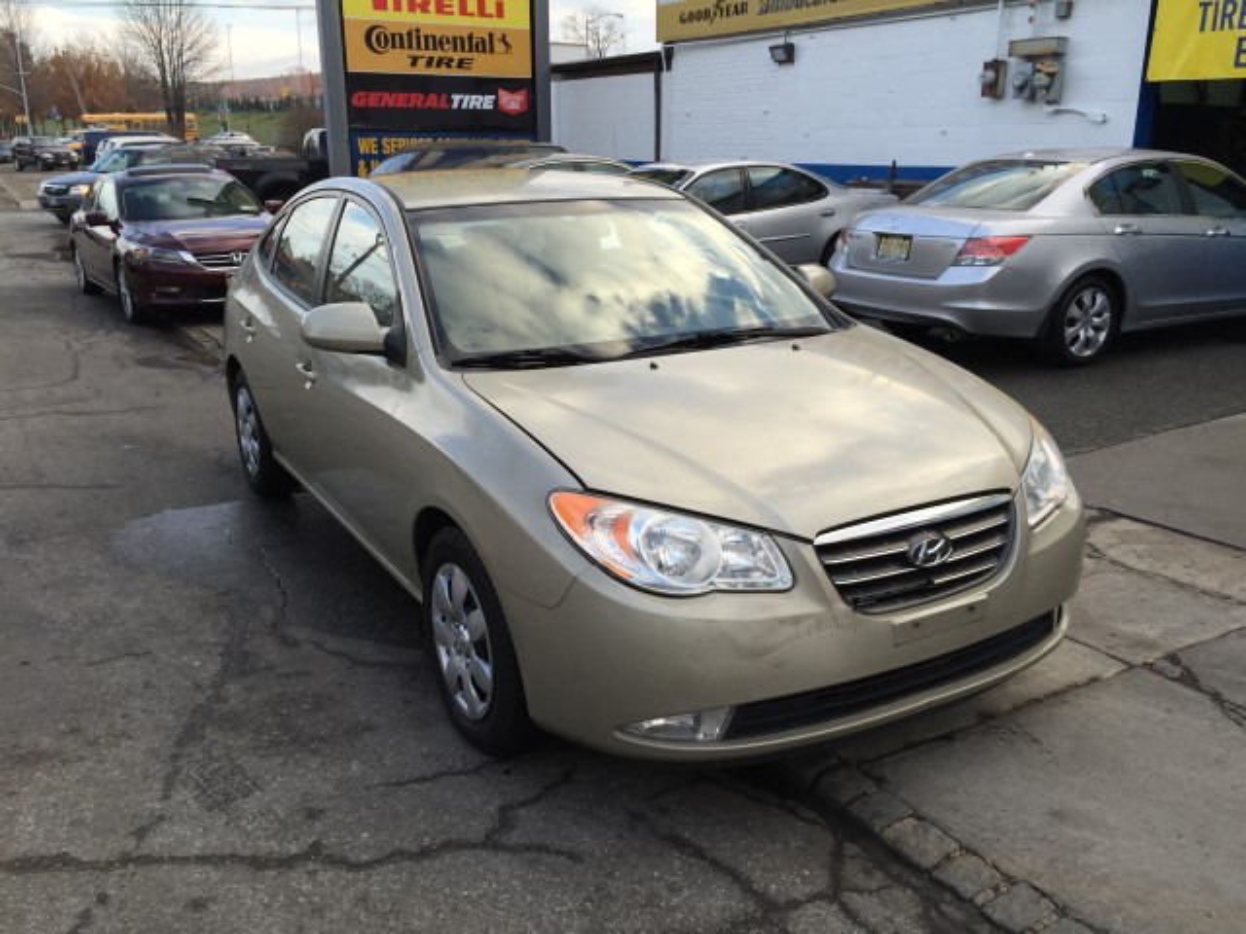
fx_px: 1044
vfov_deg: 48.2
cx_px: 623
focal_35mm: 29
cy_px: 467
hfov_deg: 61.7
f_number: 2.2
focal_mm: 4.15
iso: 32
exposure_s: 1/353
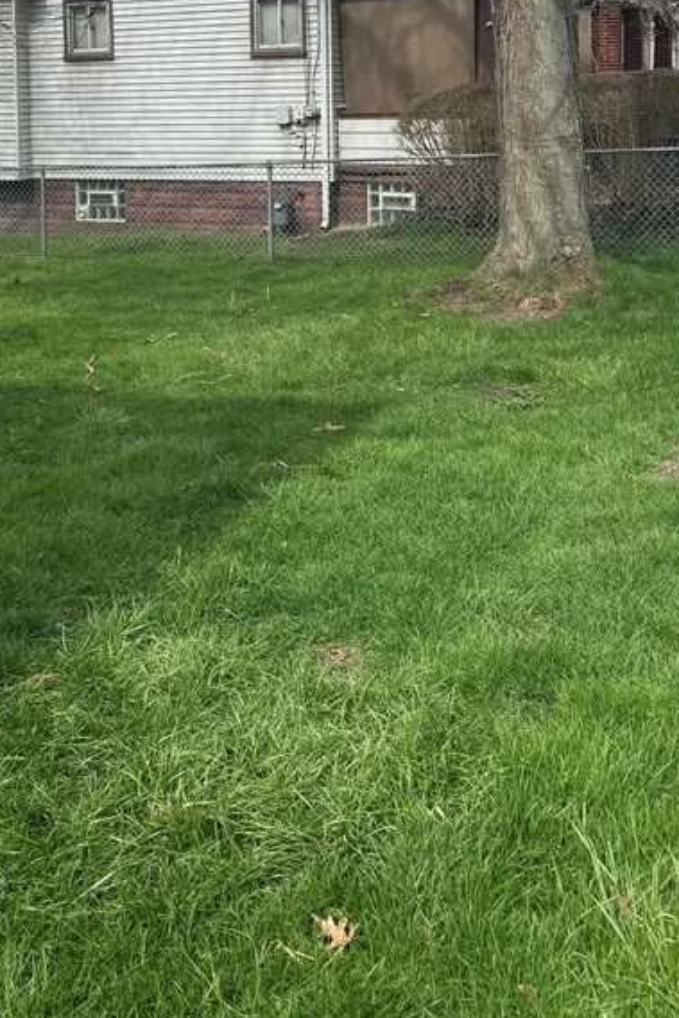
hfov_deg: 29.8
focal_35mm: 45
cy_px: 120
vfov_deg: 40.6
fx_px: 1272
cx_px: 260
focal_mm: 6.76
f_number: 1.78
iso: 80
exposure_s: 1/2506
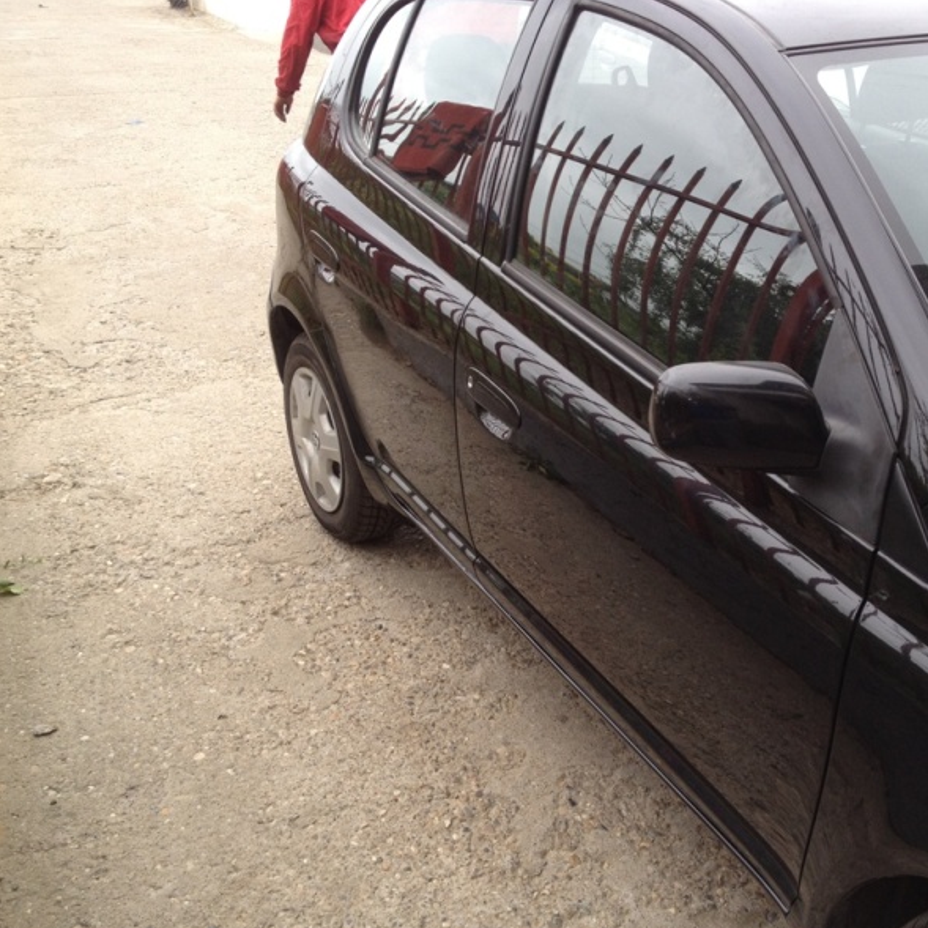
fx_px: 1274
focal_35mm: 42
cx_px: 602
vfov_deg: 40.0
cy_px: 466
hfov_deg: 39.6
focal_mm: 4.28
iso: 64
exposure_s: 1/195
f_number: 2.4
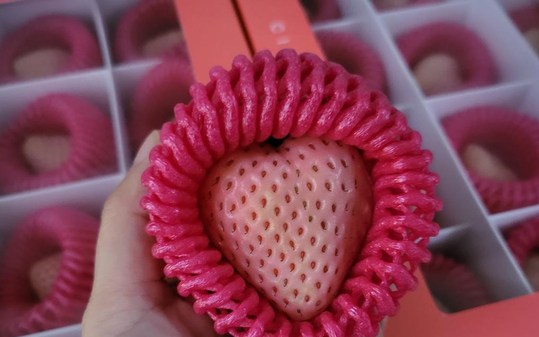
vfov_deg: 39.0
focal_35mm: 32
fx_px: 470
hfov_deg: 59.7
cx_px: 267
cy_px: 224
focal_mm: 5
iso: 1000
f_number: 1.8
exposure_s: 1/24
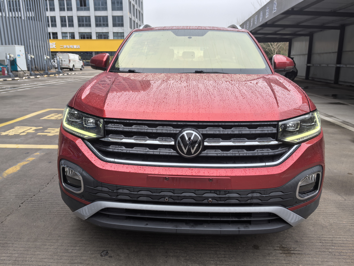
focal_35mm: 27
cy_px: 133
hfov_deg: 65.3
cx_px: 177
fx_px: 276
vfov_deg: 51.4
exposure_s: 1/713
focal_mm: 5.75
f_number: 2
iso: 50
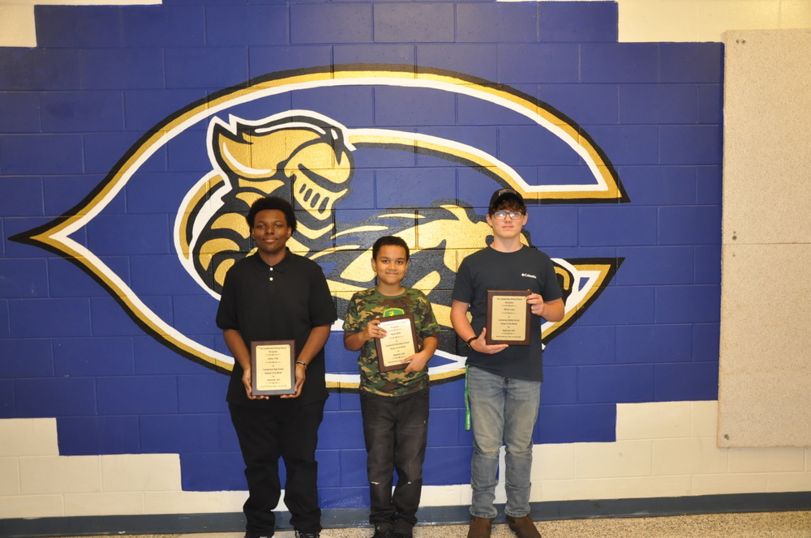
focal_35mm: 32
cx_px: 406
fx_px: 709
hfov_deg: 59.6
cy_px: 269
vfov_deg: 41.6
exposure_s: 1/60
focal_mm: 21
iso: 800
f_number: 3.8
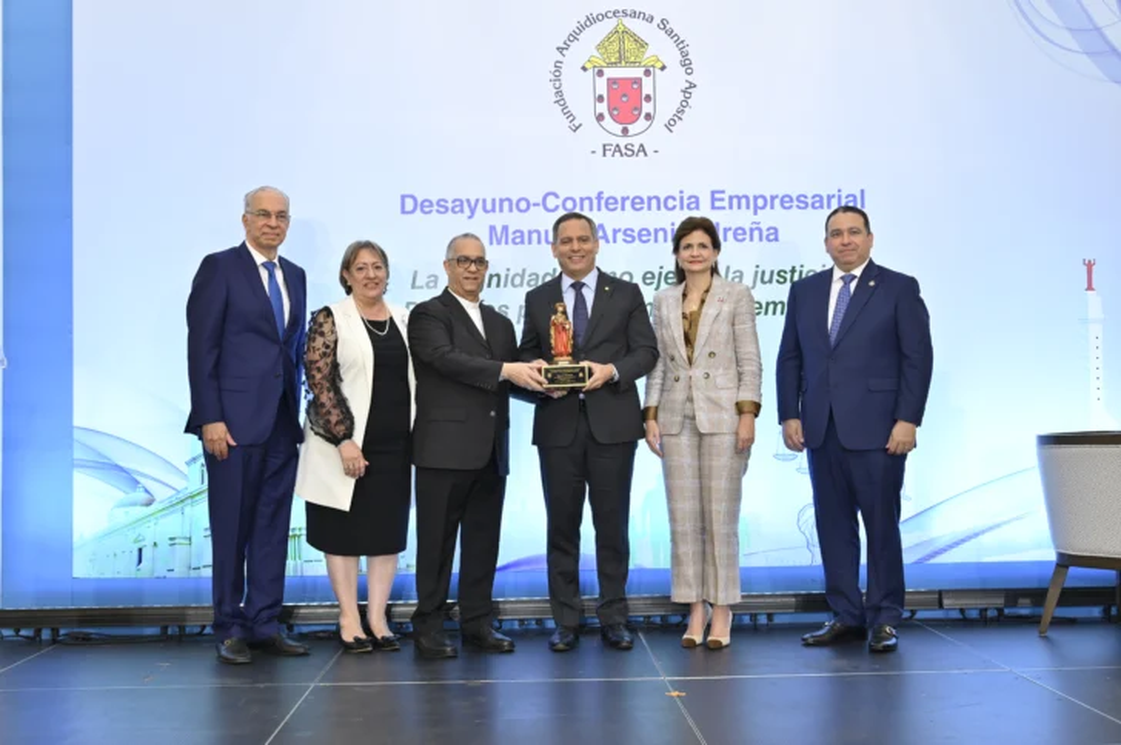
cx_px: 560
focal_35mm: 45
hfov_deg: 43.6
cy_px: 372
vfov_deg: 29.8
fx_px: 1400
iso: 1250
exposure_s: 1/160
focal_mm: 45
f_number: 4.5
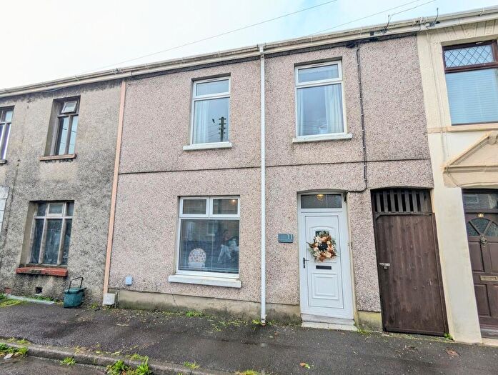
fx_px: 231
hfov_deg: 94.4
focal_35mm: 16
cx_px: 249
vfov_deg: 78.3
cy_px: 188
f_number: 2.2
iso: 50
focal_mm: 2.35
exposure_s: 1/325
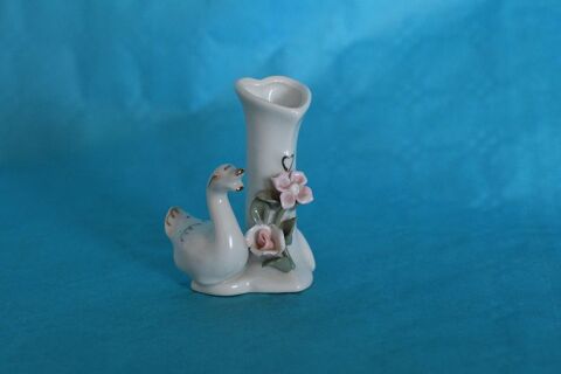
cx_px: 280
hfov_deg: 38.2
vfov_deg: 26.0
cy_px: 187
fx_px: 810
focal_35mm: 52
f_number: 3.2
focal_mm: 35
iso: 3600
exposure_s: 1/200
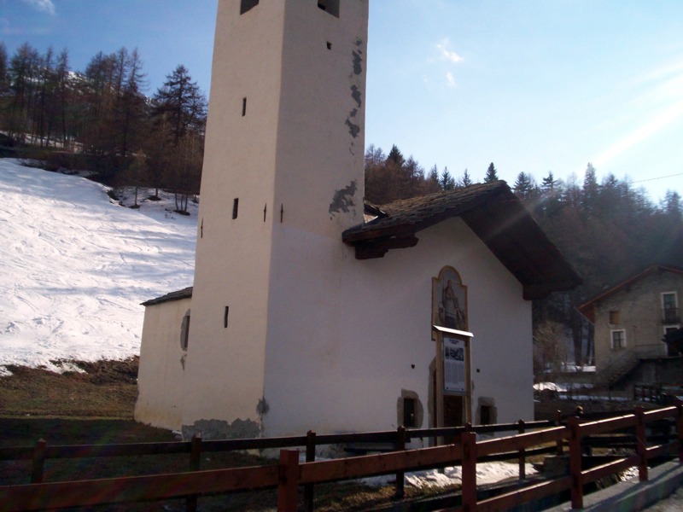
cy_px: 256
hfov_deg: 51.4
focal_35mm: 36
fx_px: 710
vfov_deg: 39.7
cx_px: 342
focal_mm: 5.9
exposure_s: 1/1038
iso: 100
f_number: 4.5
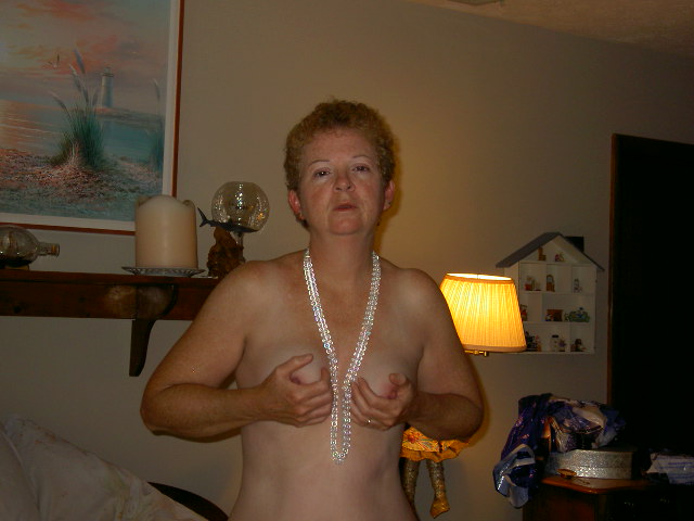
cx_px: 347
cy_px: 260
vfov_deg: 24.4
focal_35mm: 60
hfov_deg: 32.2
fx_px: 1203
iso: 100
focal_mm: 9.9
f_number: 3.8
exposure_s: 1/80
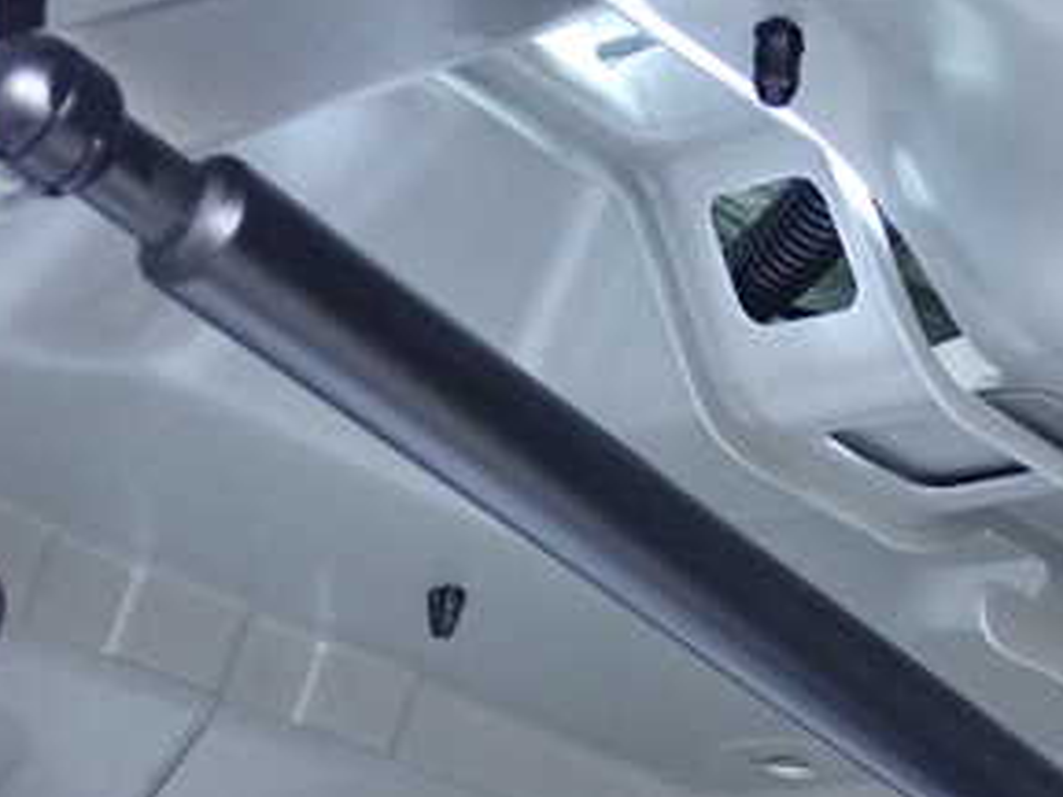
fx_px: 3009
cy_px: 675
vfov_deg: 15.0
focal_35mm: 98
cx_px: 882
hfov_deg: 19.8
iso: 1250
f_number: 3.1
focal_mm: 8.4
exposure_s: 1/125
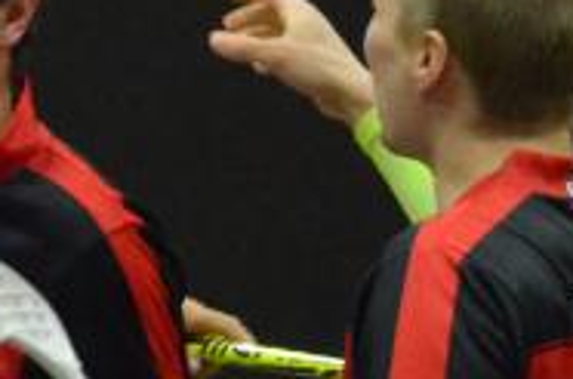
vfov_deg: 1.2
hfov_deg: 1.8
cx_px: -234
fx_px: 17924
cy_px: 317
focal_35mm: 1129
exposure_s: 1/320
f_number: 4.5
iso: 6400
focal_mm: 140
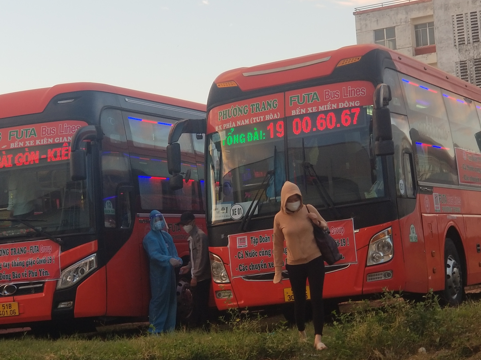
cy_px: 204
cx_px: 227
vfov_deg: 24.0
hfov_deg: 31.7
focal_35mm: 61
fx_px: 848
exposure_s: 1/50
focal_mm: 6
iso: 25
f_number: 2.4
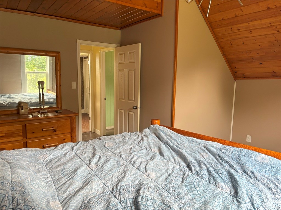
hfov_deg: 67.3
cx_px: 140
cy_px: 105
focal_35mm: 26
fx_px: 211
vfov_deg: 53.1
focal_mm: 5.96
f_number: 1.6
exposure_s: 1/121
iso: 125
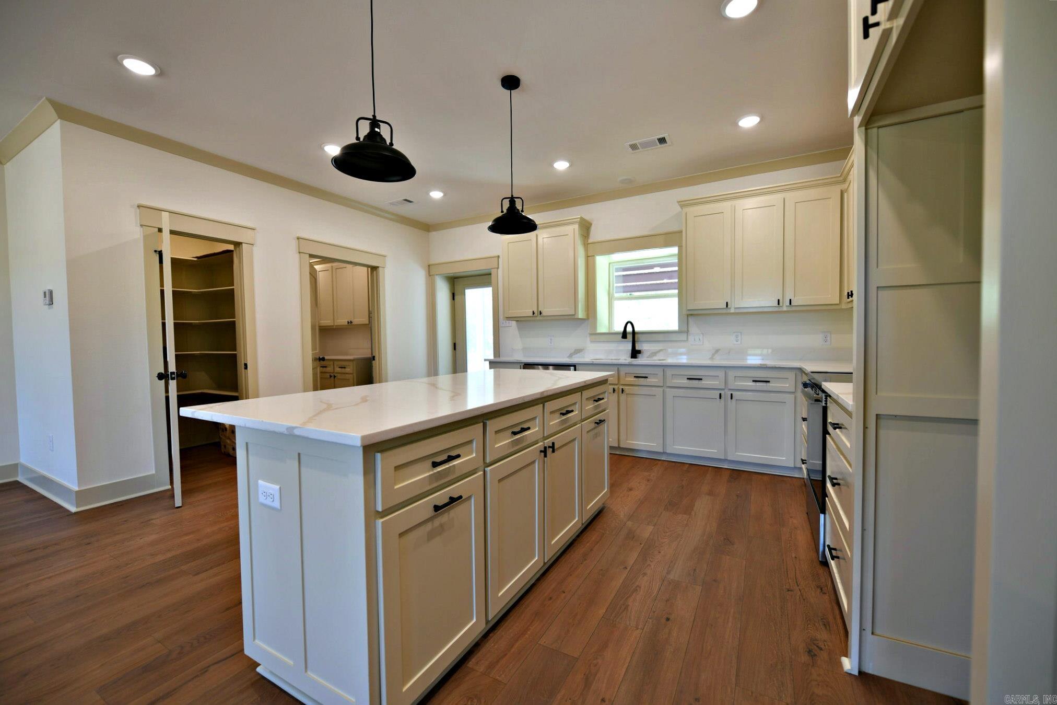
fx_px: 411
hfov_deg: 104.3
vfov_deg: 81.2
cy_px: 352
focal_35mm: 14
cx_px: 528
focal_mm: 14
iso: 160
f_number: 3.2
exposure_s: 1/60
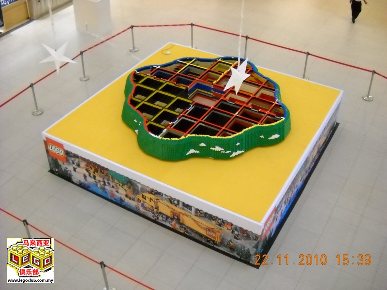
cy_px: 145
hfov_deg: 45.8
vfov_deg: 35.1
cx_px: 194
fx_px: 458
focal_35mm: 41
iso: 800
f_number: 3.1
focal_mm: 6.72
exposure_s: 1/61
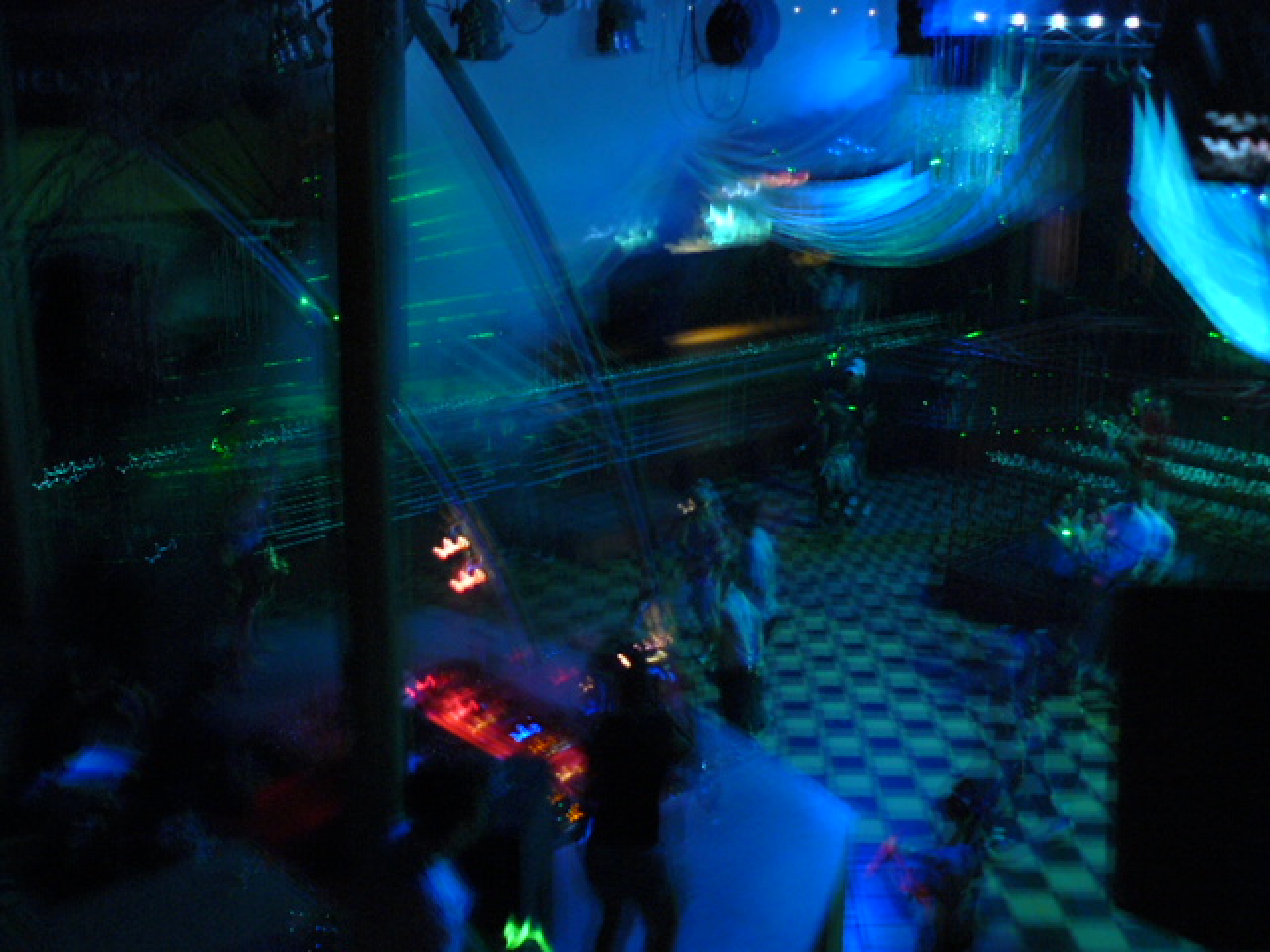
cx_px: 635
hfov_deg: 51.4
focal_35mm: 36
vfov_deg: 39.7
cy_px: 476
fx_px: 1321
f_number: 2.8
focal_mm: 6
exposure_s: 1
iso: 200
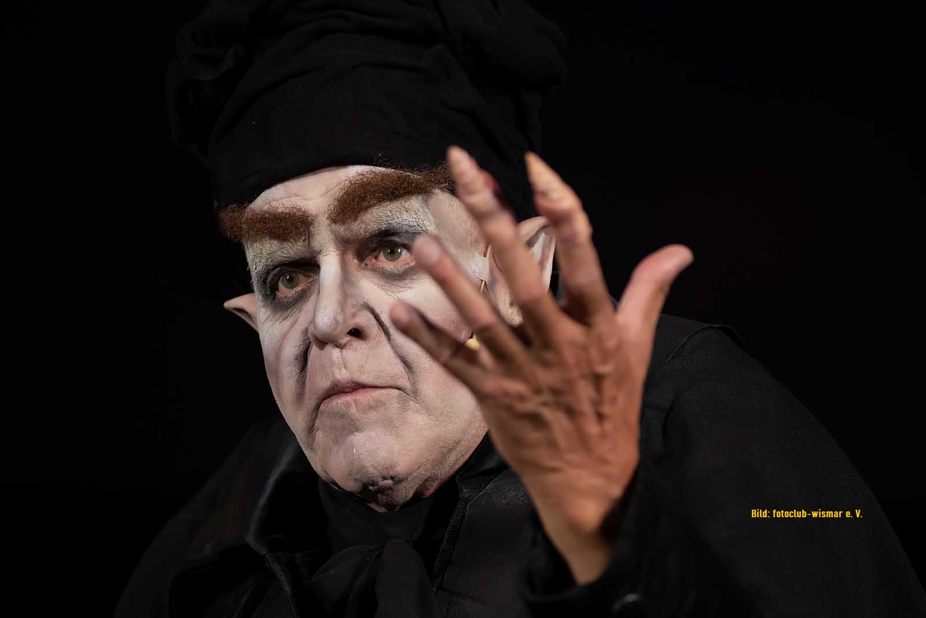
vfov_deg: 4.6
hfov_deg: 6.9
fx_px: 7717
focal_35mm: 300
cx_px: 463
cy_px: 309
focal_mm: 300
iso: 1000
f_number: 4
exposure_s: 1/400
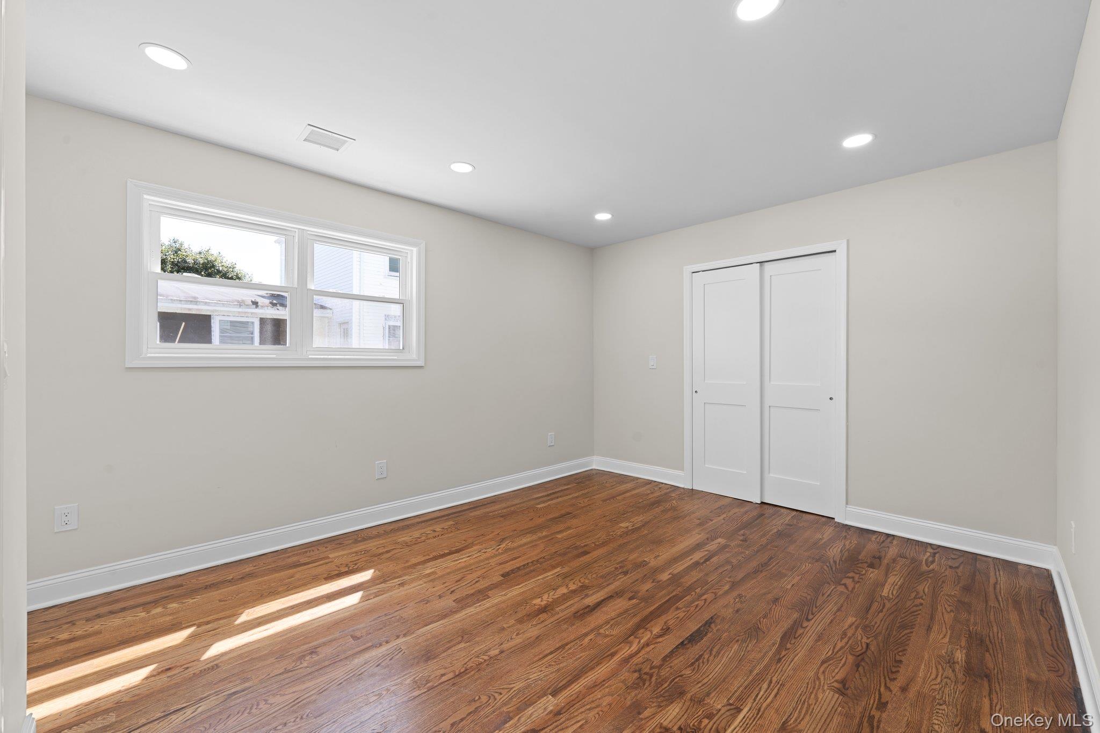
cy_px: 366
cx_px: 550
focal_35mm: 14
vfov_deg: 81.2
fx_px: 428
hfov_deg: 104.3
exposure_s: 1/3
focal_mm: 14
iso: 250
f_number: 10
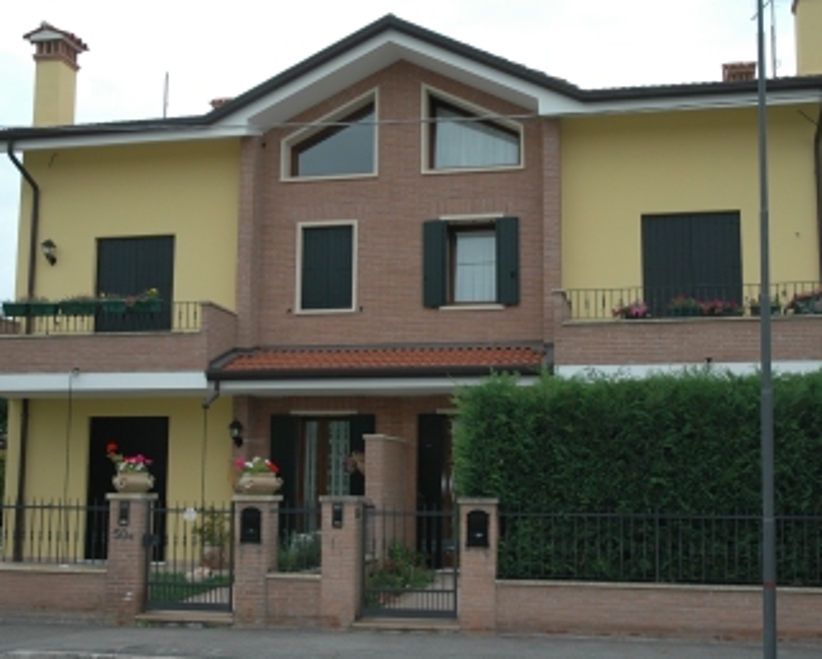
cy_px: 331
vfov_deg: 34.5
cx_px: 416
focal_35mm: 44
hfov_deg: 42.4
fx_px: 1061
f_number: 4
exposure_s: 1/500
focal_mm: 25
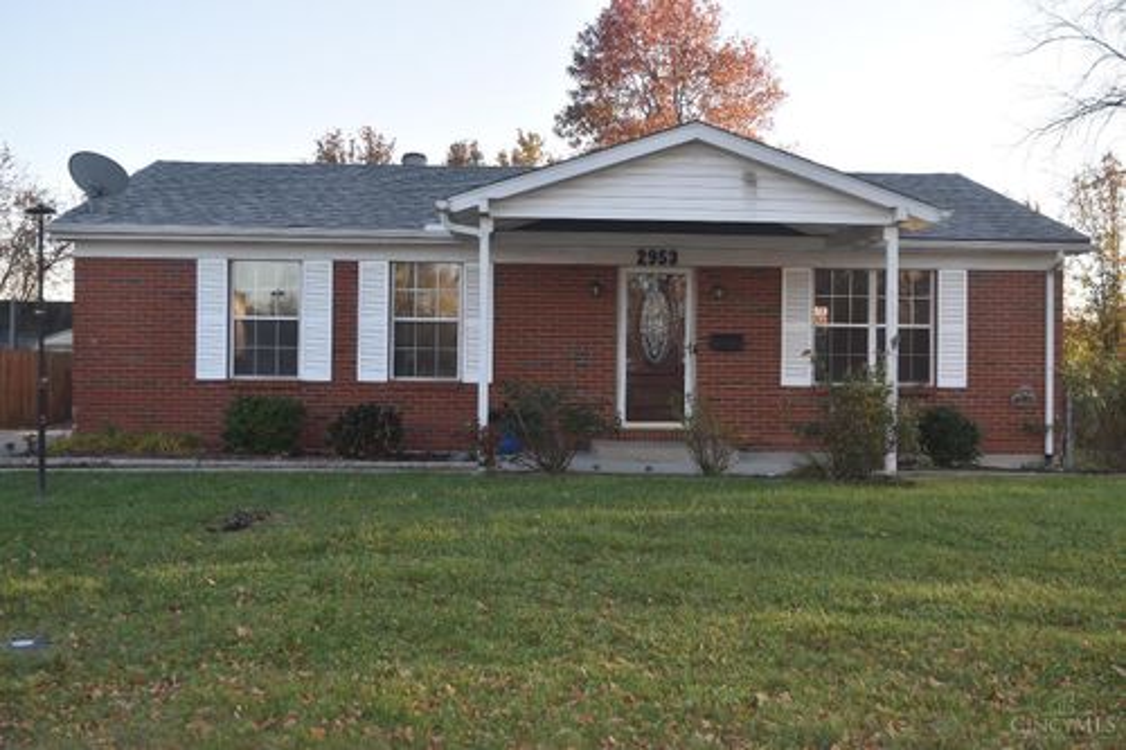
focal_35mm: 40
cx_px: 563
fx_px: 1266
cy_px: 375
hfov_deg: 47.9
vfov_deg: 33.0
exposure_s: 1/125
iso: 125
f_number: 5.6
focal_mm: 27
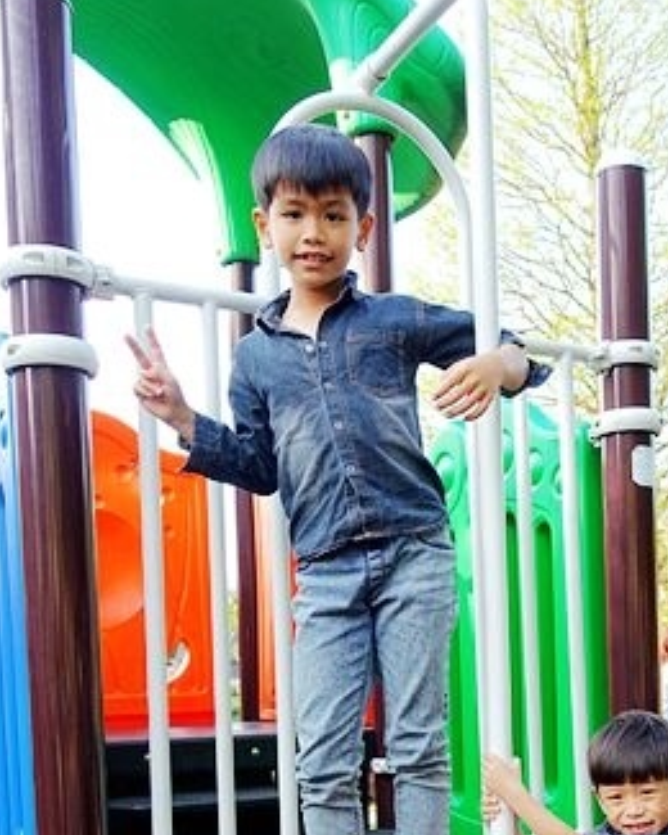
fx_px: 1112
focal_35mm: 45
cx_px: 482
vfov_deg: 38.7
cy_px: 727
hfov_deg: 32.9
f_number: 2.8
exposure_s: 1/200
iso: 125
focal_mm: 8.8
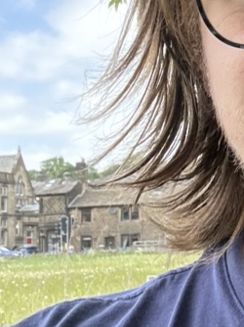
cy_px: 118
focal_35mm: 92
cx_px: 322
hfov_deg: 15.3
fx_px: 866
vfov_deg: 21.3
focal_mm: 2.69
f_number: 1.9
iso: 40
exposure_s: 1/264
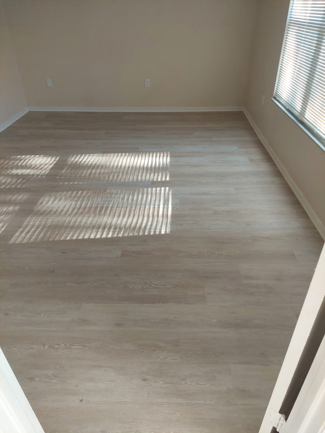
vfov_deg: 71.6
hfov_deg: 56.8
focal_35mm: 24
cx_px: 162
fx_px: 300
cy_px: 216
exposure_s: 1/120
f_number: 1.8
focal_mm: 5.23
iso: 125
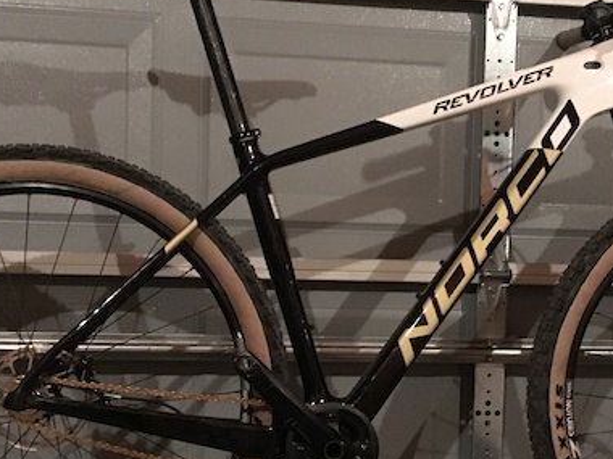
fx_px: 1080
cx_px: 365
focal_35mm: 61
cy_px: 304
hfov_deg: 31.6
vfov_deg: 23.9
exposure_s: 1/15
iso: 640
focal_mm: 4.15
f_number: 2.2
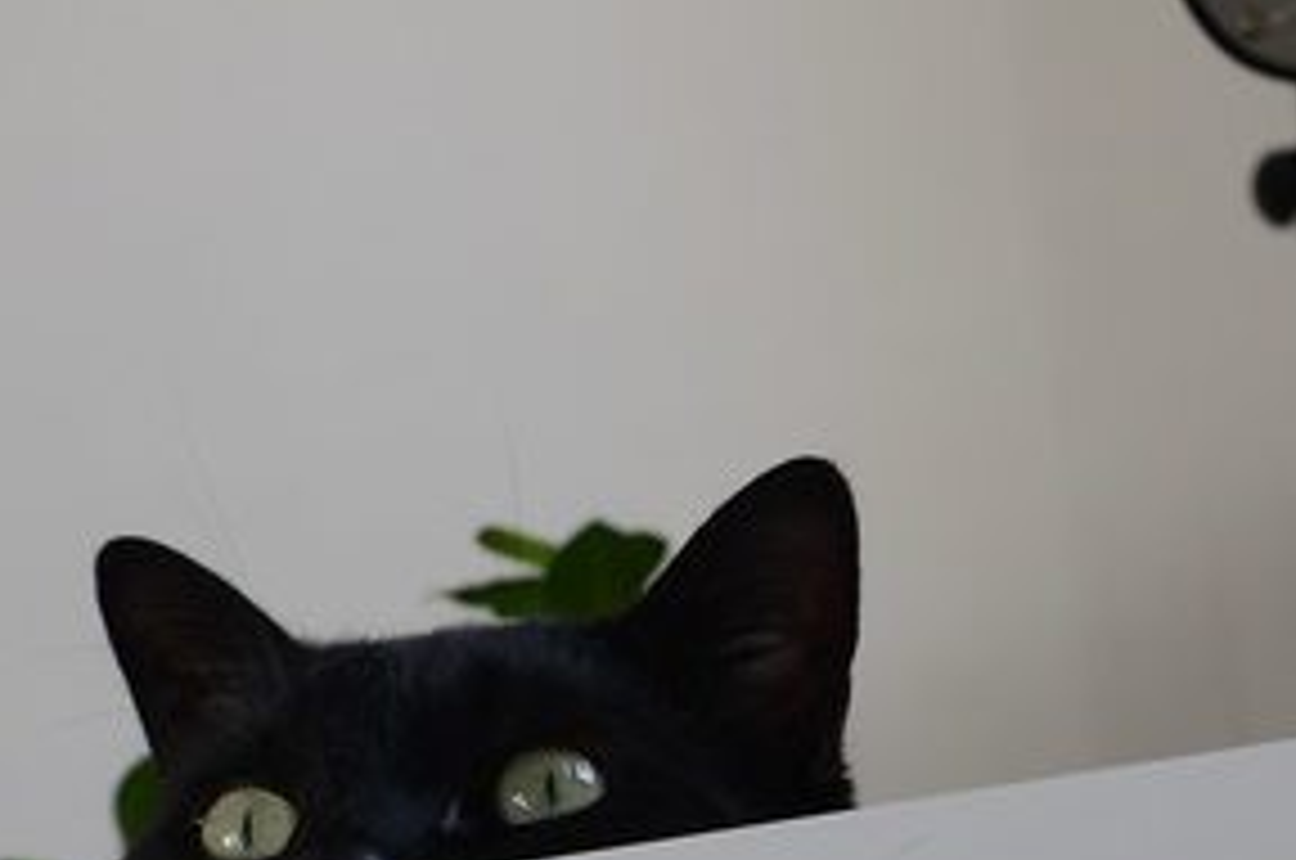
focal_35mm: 100
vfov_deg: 13.5
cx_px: 450
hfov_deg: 20.4
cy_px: 813
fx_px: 3594
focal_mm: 32
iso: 400
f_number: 6.3
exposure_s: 1/160
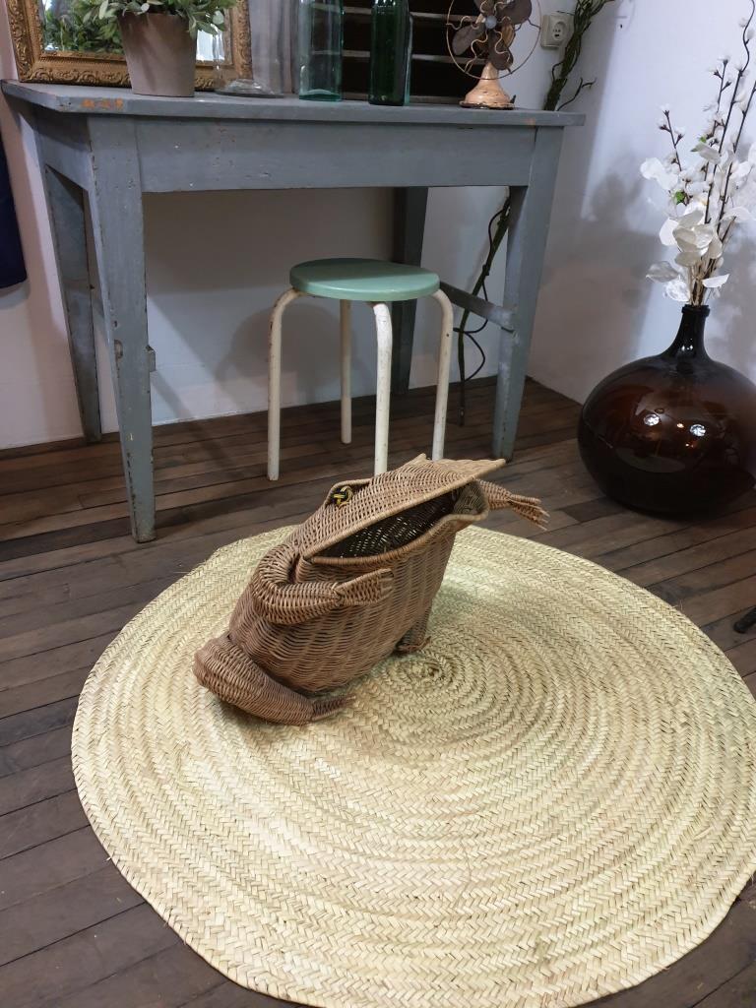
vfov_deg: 67.3
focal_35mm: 26
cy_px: 504
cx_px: 378
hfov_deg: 53.1
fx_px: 757
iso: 320
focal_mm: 4.3
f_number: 1.5
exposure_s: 1/33
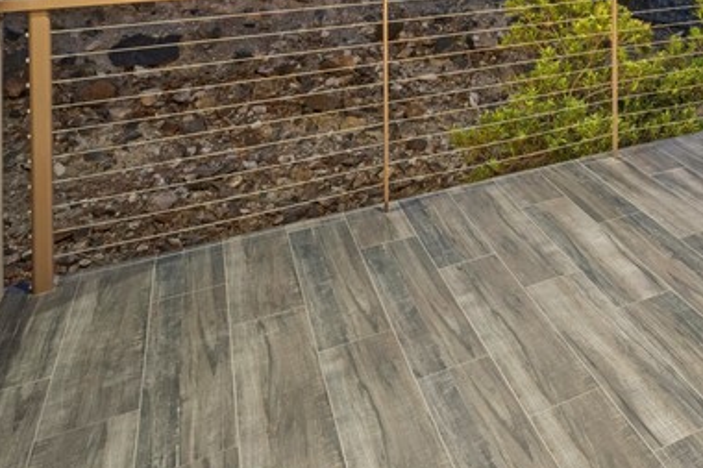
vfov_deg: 27.8
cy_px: -139
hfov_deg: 36.8
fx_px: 781
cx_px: 849
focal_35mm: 40
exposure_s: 2.5
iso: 800
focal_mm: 14
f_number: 8
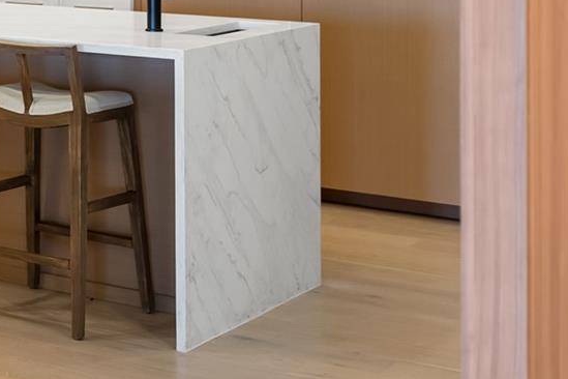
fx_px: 1609
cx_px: -239
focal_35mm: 102
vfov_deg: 13.1
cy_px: -69
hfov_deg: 18.2
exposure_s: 1/125
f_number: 2.8
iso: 200
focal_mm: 35
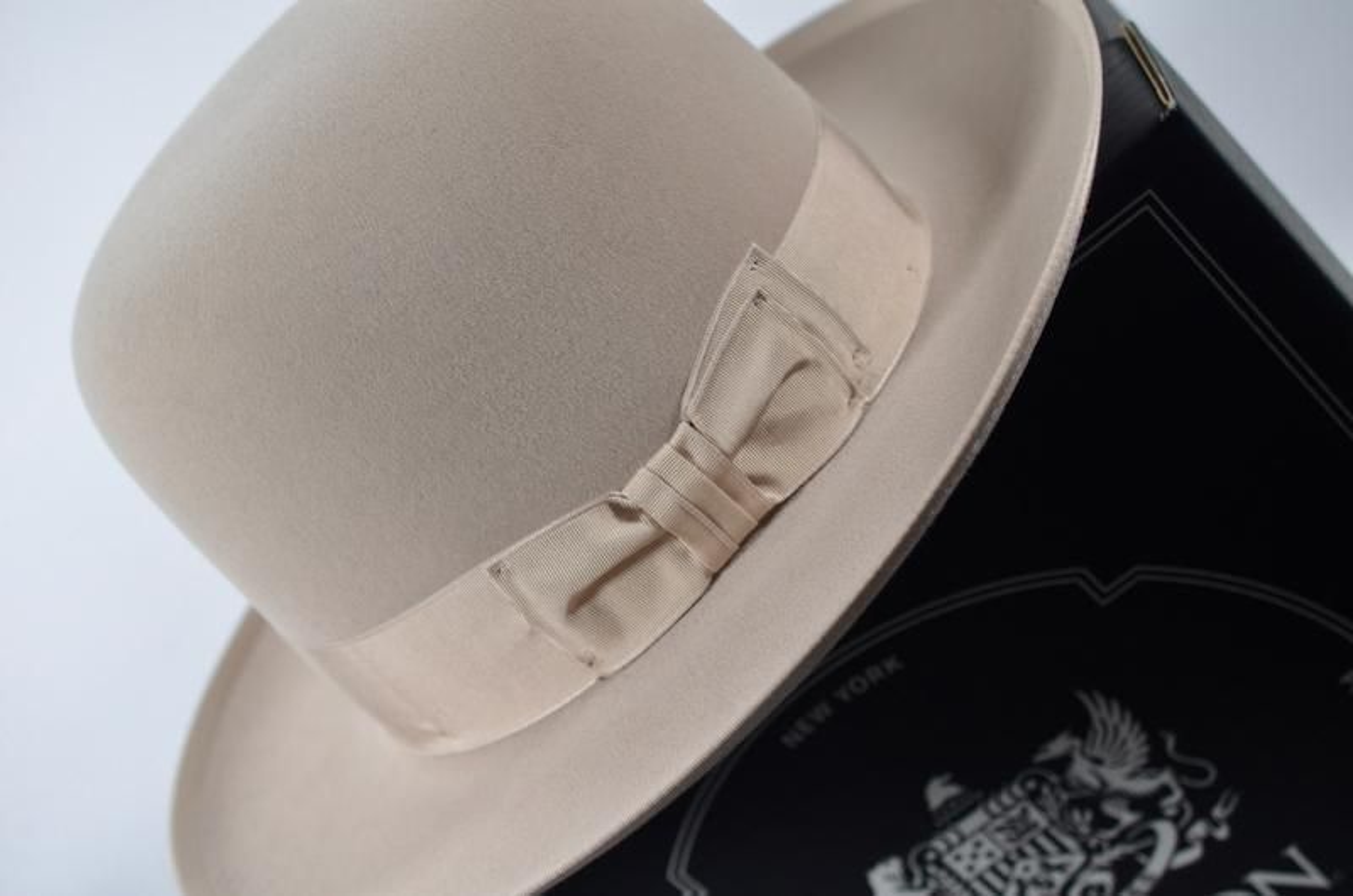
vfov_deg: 22.5
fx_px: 2250
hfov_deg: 33.5
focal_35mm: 60
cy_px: 448
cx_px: 676
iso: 400
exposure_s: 1/80
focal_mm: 40
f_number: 4.5
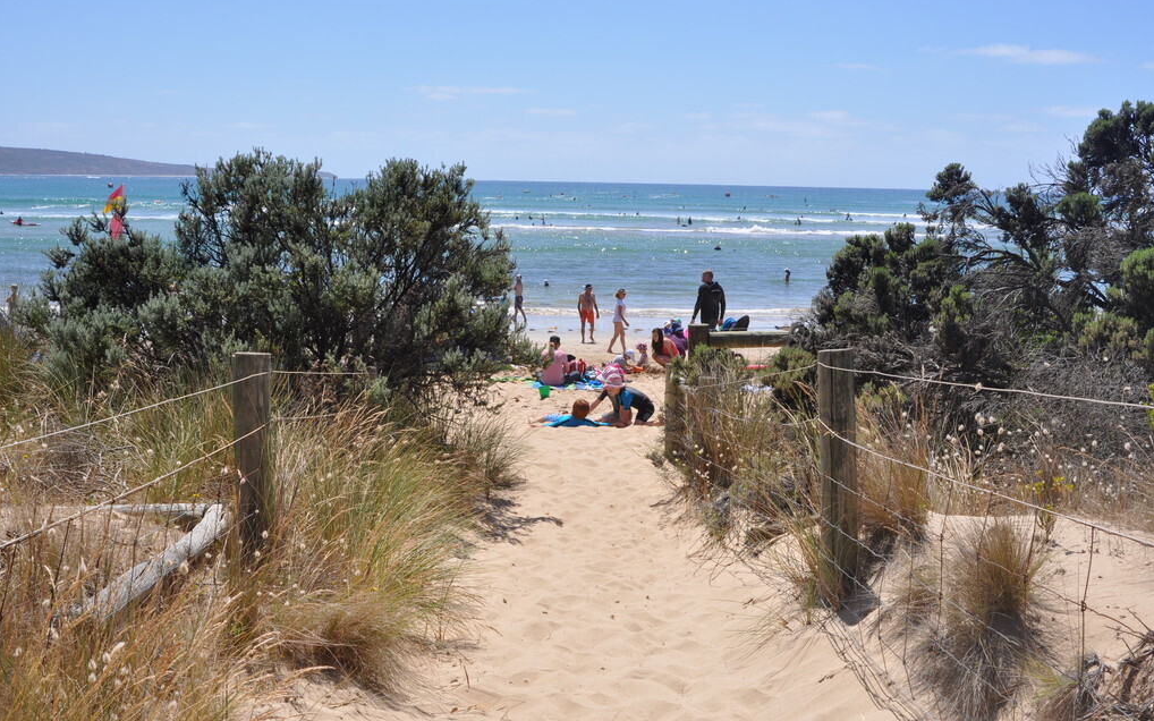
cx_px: 576
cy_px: 354
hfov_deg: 46.2
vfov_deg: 29.9
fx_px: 1352
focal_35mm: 43
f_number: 10
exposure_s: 1/400
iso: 200
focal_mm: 28
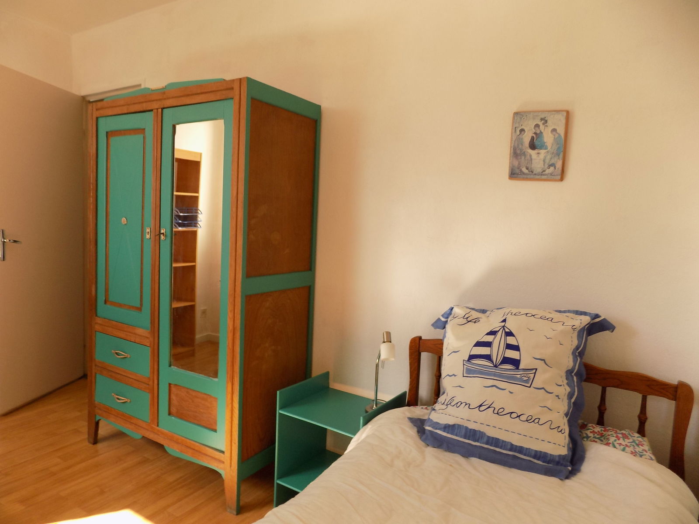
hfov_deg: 73.9
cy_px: 262
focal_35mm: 23
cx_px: 350
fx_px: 464
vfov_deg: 58.9
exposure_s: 1/100
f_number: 3.1
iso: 80
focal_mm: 4
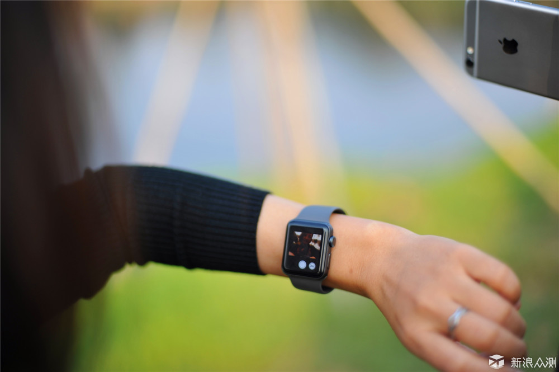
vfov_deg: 26.9
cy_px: 186
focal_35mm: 50
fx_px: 776
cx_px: 280
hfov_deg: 39.6
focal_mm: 50
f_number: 1.4
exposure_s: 1/2000
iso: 200
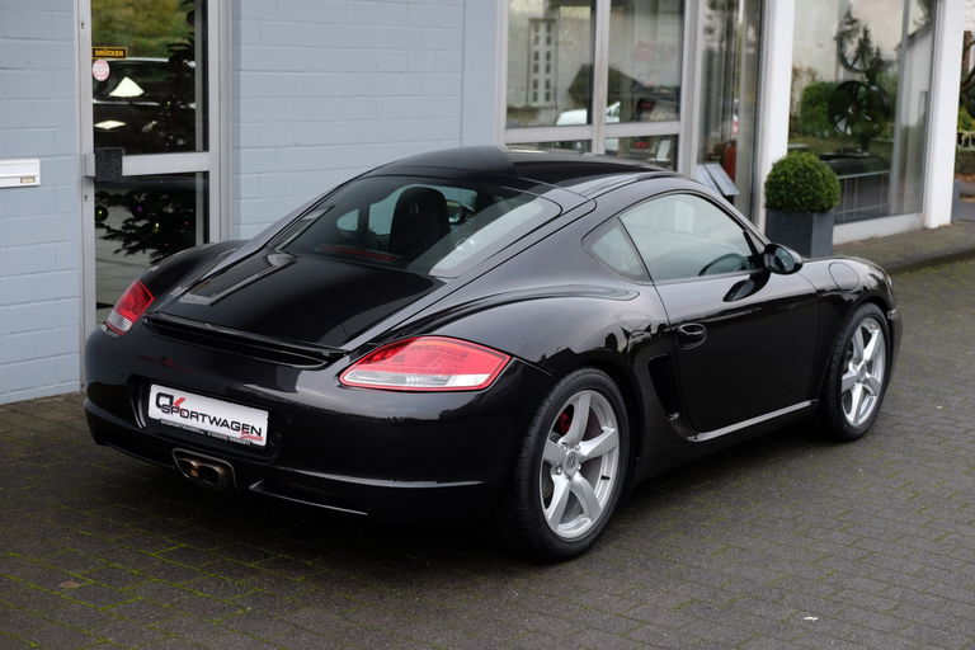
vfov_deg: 23.0
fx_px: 1598
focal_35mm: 59
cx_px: 488
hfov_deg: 33.9
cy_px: 325
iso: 320
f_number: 3.6
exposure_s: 1/60
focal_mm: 39
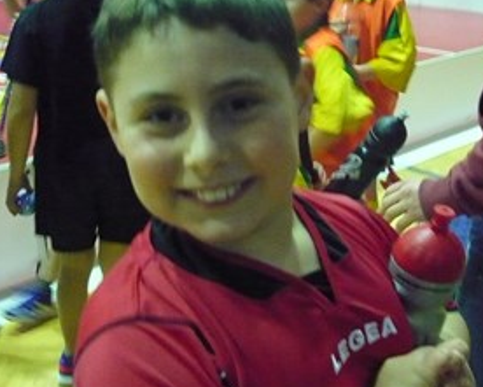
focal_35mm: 52
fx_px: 744
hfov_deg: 35.8
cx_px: 303
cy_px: 181
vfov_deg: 29.1
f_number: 2.8
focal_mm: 5.8
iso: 800
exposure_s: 1/20
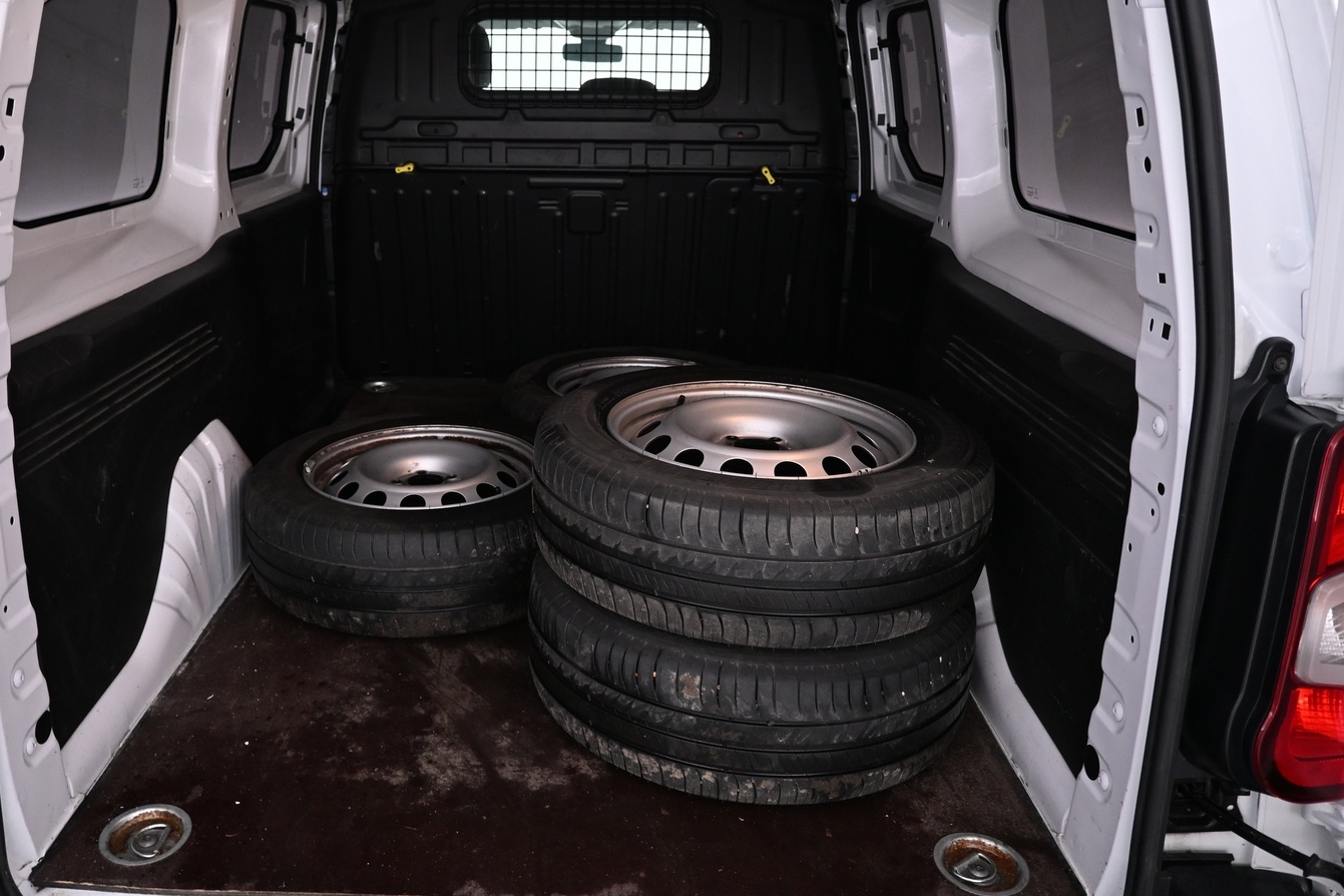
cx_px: 558
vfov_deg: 44.9
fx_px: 1083
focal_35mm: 29
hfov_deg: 63.3
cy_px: 391
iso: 800
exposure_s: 1/25
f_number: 3.5
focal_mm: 16
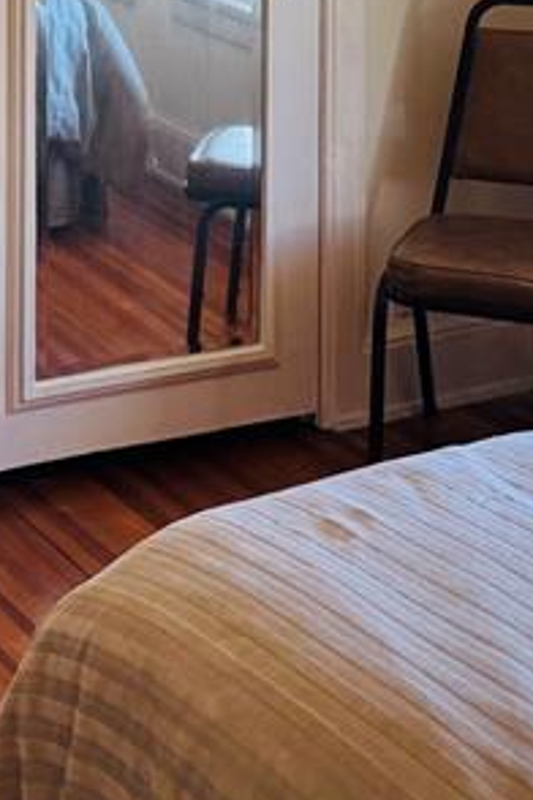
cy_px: -212
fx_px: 1932
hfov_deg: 15.6
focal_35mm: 87
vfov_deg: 21.4
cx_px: 101
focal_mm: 6.76
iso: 100
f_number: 1.78
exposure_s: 1/120
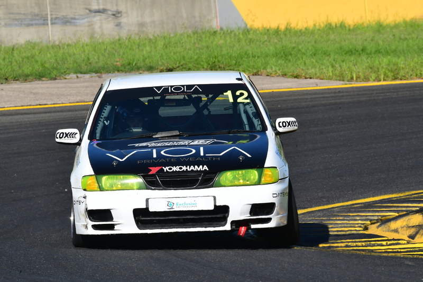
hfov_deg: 3.3
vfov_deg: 2.2
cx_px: 212
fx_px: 7400
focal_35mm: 630
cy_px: 141
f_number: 13
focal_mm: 420
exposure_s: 1/640
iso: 500
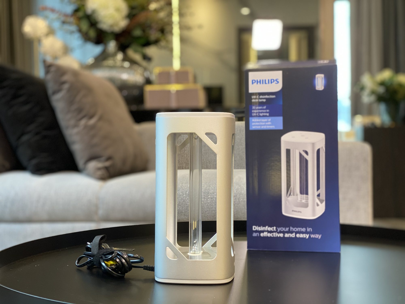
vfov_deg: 28.0
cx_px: 202
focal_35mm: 52
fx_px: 608
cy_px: 152
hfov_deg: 36.8
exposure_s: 1/50
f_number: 2
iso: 160
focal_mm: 6
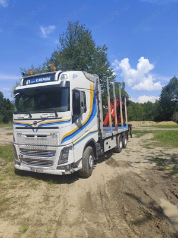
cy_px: 119
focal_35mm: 23
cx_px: 89
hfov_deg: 58.9
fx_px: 158
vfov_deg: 73.9
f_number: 1.65
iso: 50
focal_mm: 6.14
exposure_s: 1/997
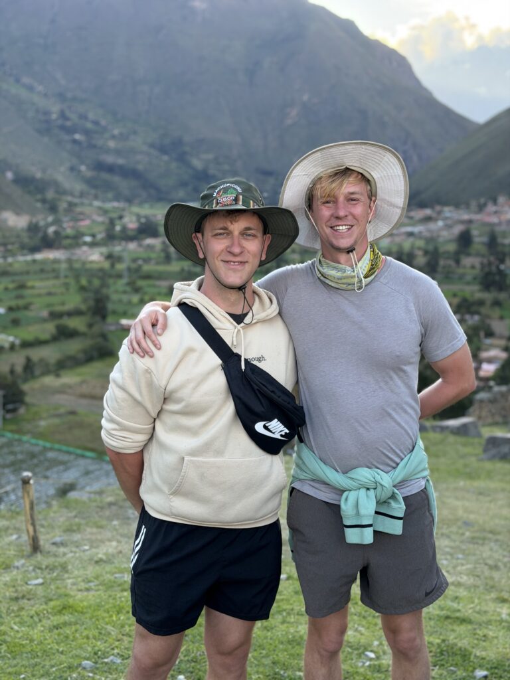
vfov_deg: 39.7
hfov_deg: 30.3
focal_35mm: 48
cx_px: 255
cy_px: 340
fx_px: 943
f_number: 1.78
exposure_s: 1/239
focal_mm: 6.76
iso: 80
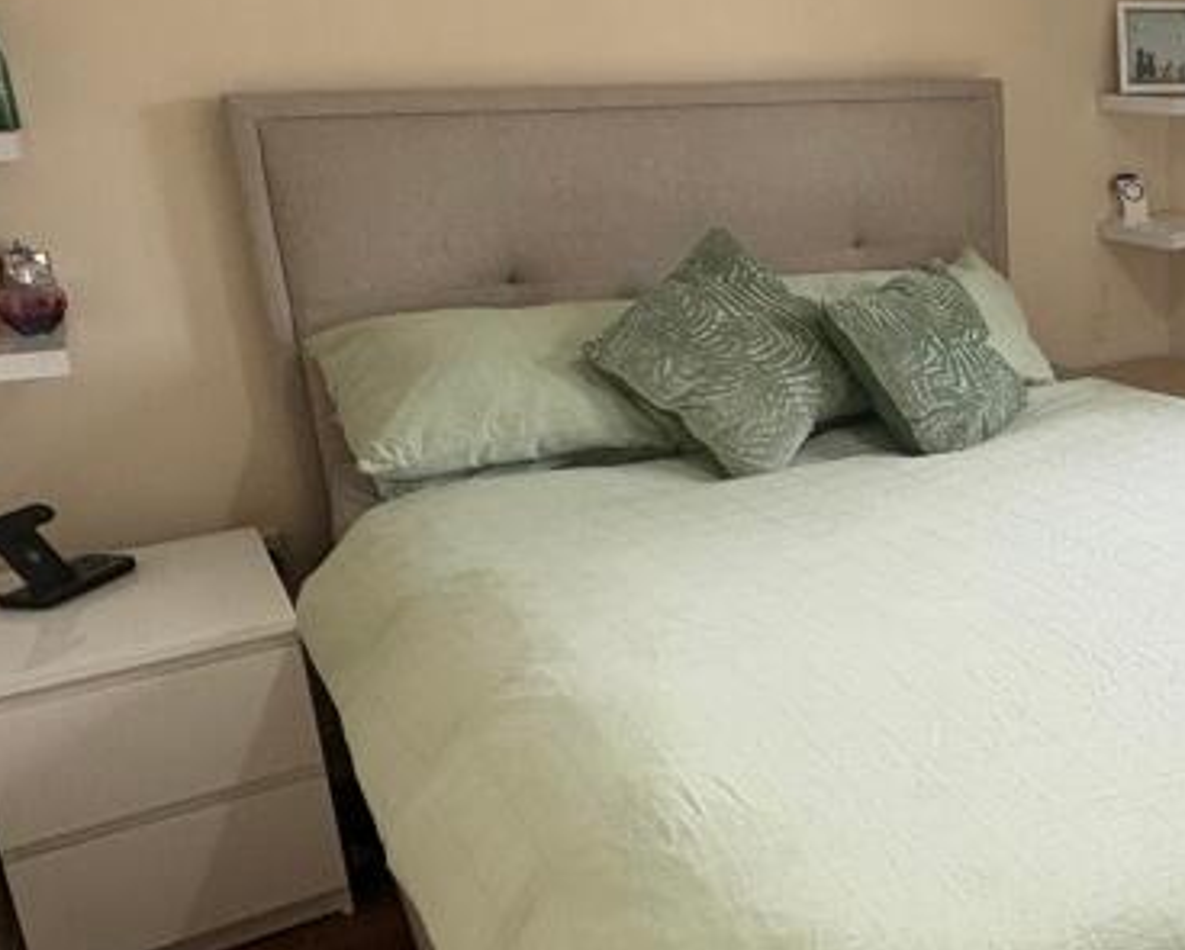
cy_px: 464
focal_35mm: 38
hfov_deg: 42.9
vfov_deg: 39.2
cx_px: 1117
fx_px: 1334
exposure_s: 1/100
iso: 200
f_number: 2.2
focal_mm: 2.22
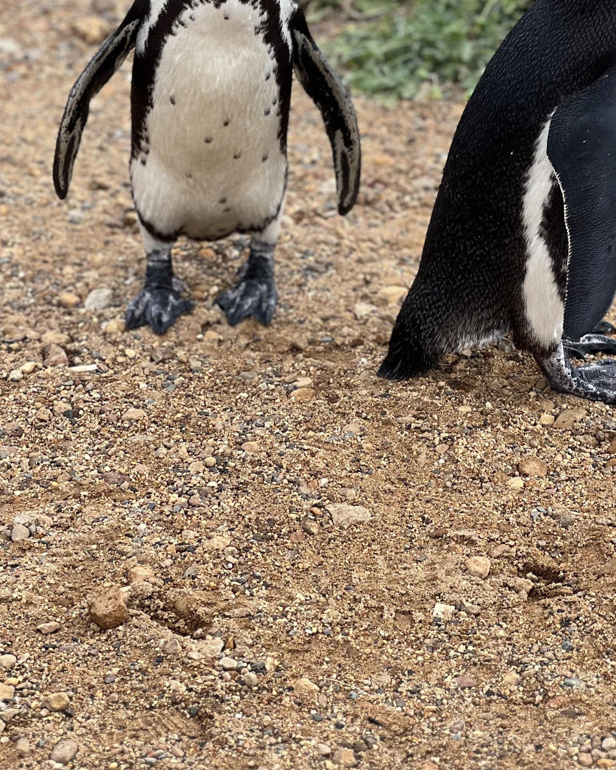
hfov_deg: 11.4
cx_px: 368
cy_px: 96
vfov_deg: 14.1
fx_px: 3077
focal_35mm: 135
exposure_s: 1/121
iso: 32
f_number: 2.8
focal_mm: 9
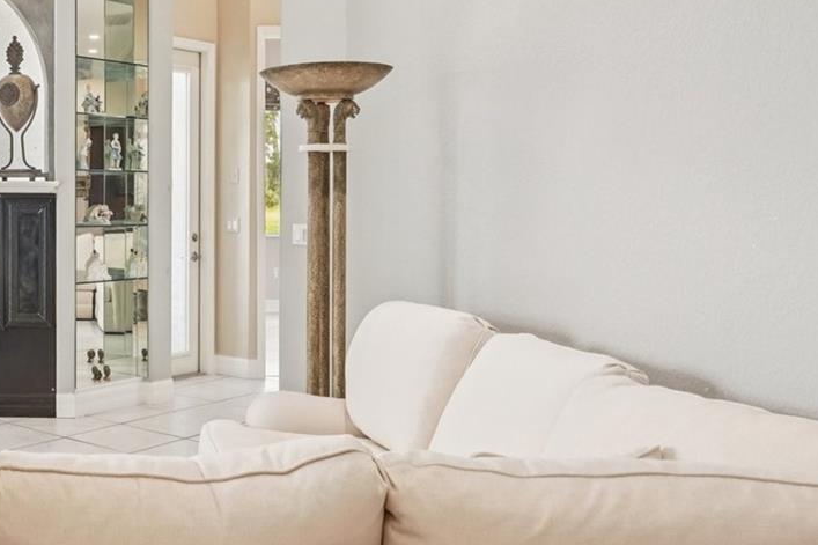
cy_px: 181
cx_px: 20
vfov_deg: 30.2
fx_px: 1002
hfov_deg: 39.7
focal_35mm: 44
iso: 400
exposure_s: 1/25
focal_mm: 19.5
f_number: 8
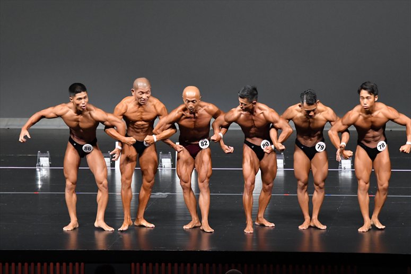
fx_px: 2739
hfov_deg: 8.6
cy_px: 137
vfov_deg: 5.7
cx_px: 206
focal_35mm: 240
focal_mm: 160
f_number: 5.6
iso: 5000
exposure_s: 1/400
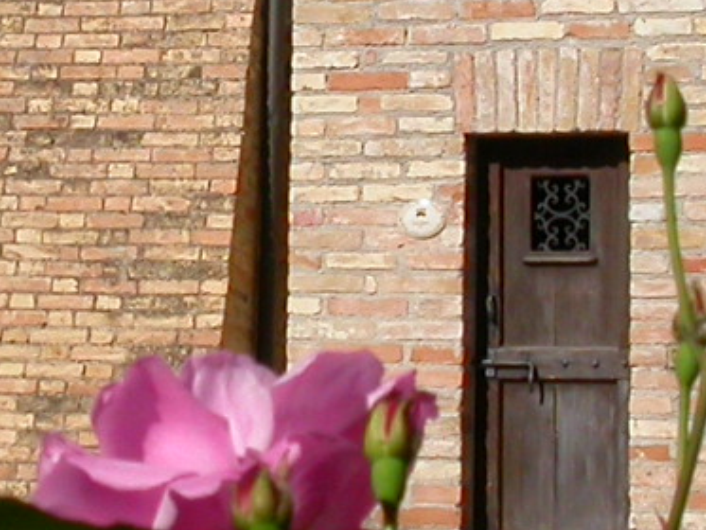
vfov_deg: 9.1
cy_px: 51
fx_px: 3325
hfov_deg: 12.0
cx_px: 45
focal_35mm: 163
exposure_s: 1/558
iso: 100
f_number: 7.5
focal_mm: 7.85
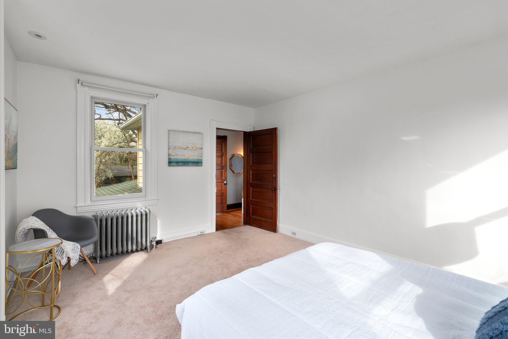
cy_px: 170
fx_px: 226
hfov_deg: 96.7
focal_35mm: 16
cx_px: 254
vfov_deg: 73.8
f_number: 8
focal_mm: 16
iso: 400
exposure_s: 1/20
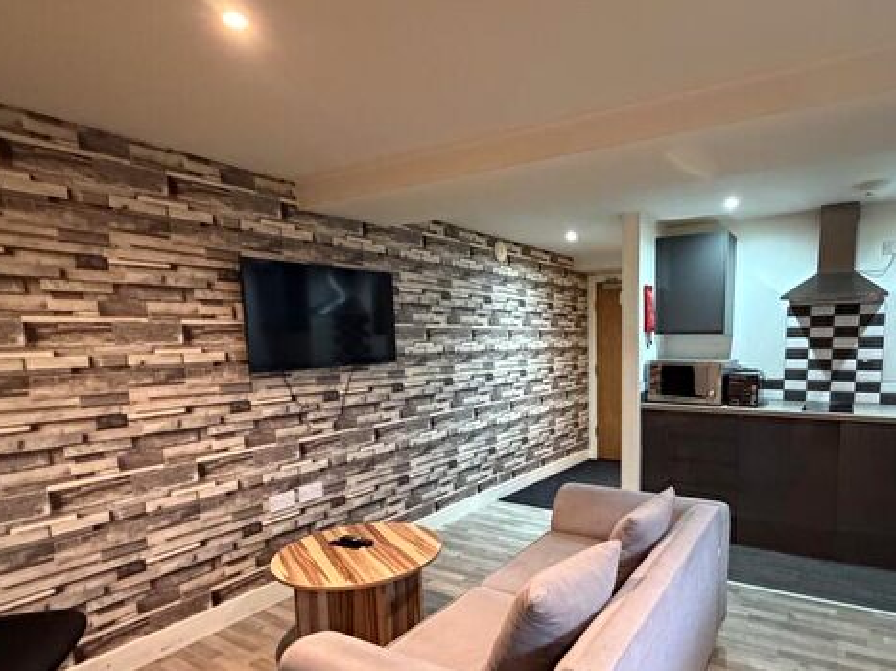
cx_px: 556
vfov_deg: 62.7
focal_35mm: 21
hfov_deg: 77.7
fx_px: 543
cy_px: 411
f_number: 2.2
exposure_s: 1/50
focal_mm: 2.22
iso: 800
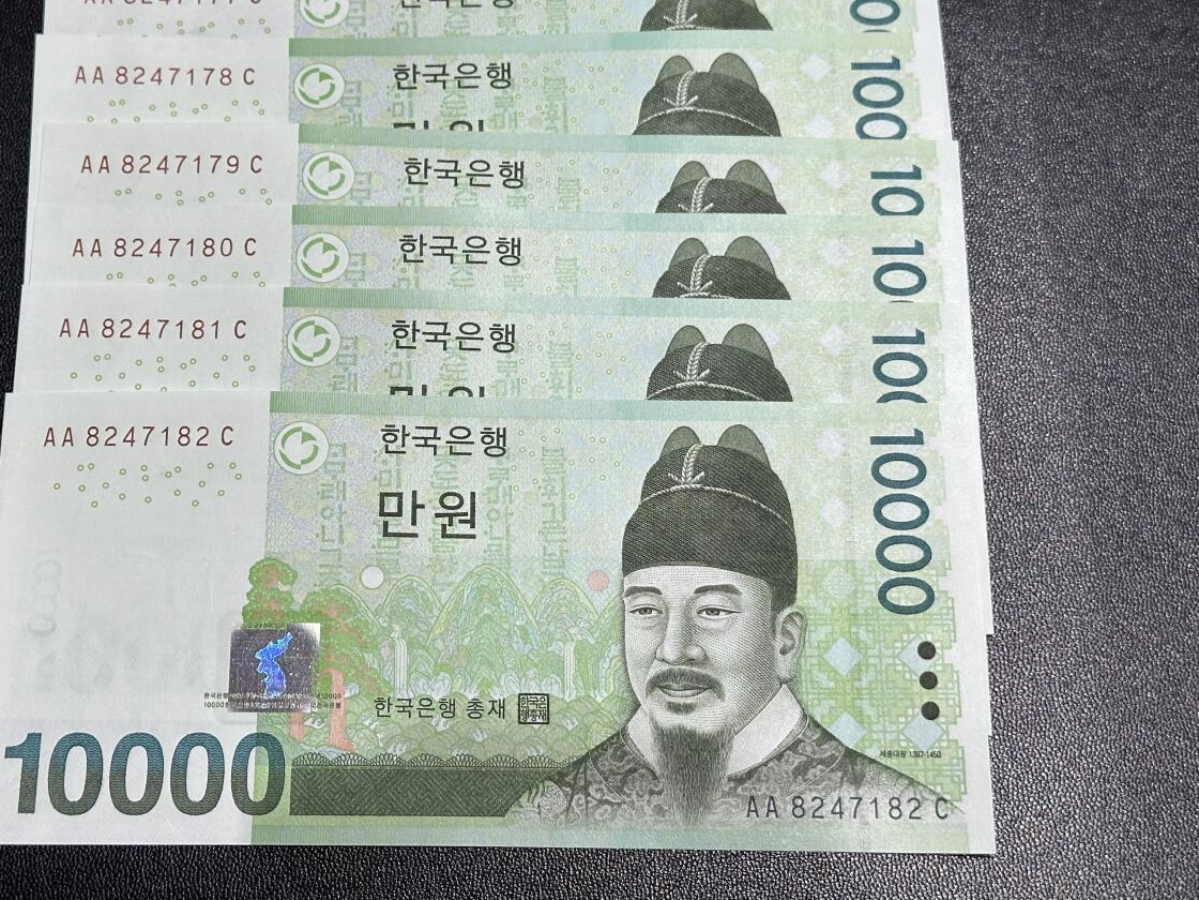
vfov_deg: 24.4
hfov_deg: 32.1
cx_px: 485
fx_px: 2078
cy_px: 380
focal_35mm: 60
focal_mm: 6.86
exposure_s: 1/50
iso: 80
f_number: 1.78
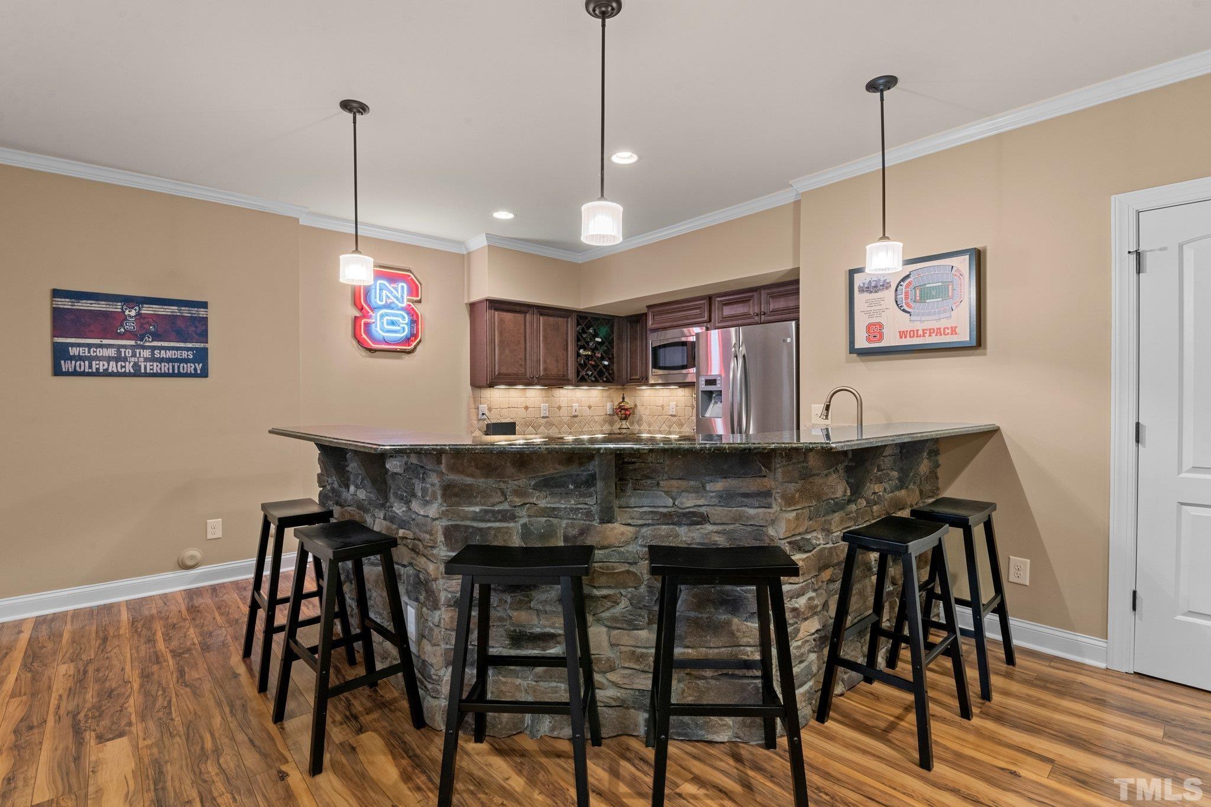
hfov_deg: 96.7
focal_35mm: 16
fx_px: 538
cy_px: 404
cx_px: 606
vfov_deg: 73.7
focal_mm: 16
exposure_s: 1/1.67
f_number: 8
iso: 500
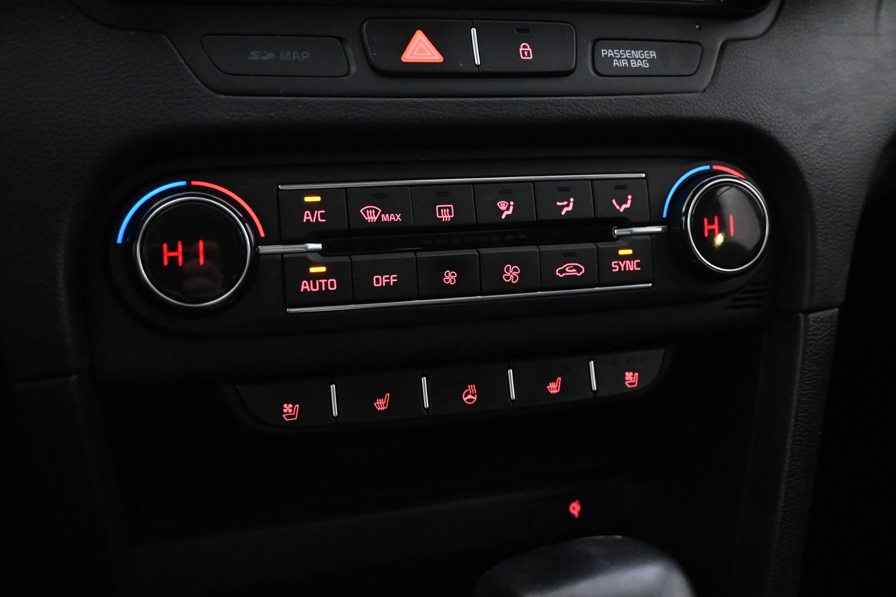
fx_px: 971
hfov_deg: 49.6
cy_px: 298
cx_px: 448
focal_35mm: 39
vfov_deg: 34.2
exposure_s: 1/40
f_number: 4.5
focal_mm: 26
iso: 10000
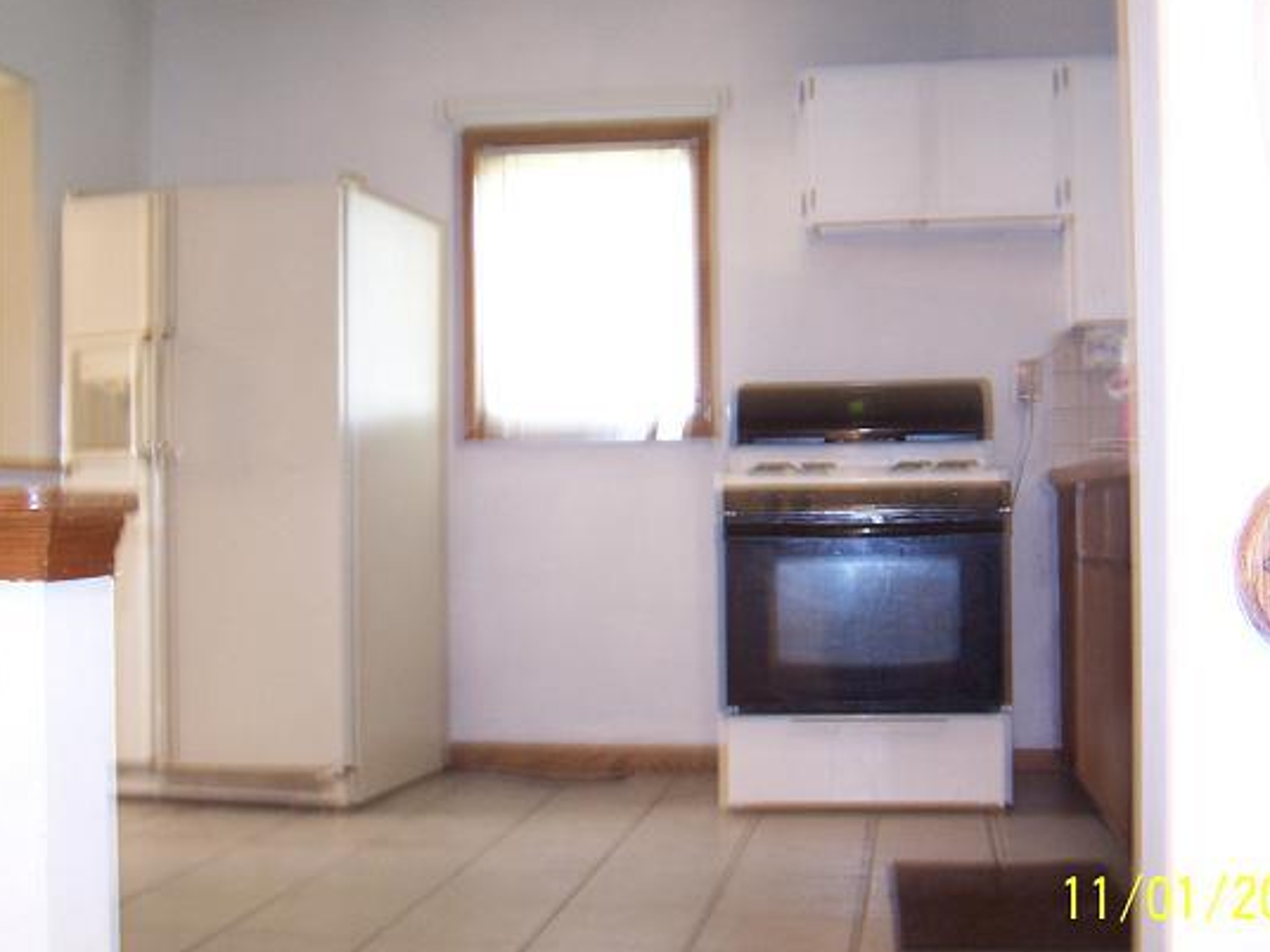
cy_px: 500
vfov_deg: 32.9
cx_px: 688
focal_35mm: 44
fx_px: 1614
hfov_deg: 42.9
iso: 140
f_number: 2.8
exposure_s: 1/4
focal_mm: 6.3
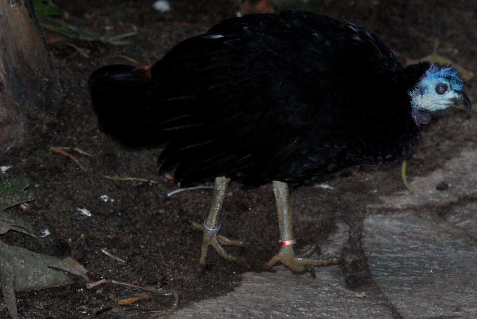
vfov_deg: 5.3
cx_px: 267
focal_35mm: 259
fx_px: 3431
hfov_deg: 8.0
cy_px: 150
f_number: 5.6
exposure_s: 1/60
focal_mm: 135
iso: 1600
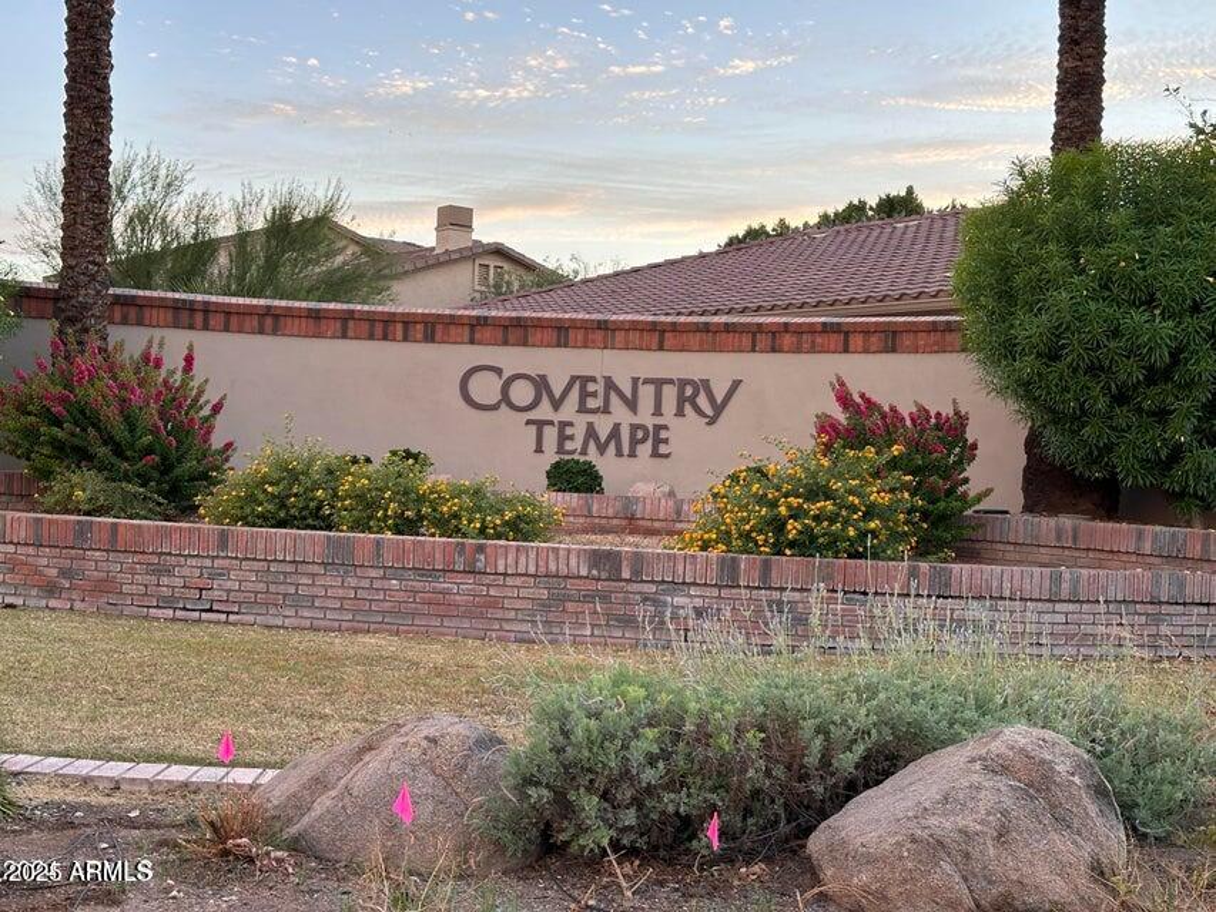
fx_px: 1686
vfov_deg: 30.3
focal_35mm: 48
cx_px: 608
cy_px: 456
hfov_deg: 39.7
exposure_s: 1/121
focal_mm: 6.86
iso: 80
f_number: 1.78
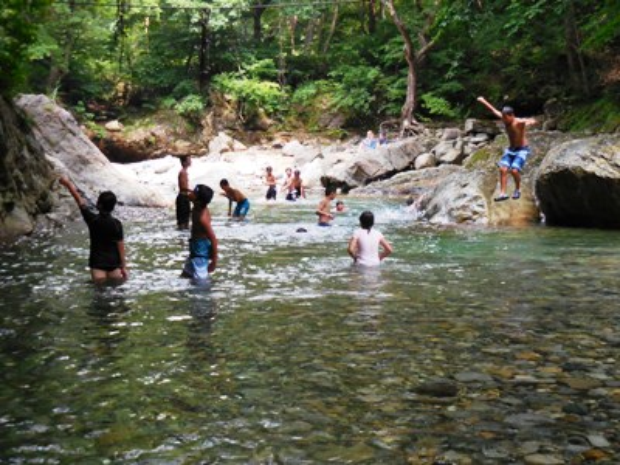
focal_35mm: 52
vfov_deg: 28.0
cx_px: 310
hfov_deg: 36.8
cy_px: 232
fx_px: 931
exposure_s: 1/320
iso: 400
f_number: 4.3
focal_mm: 9.4
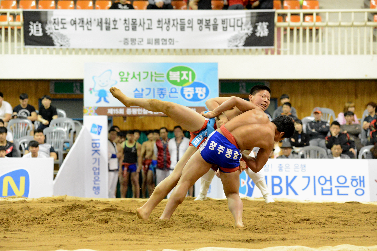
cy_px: 126
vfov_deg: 10.1
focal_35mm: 135
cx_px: 188
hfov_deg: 15.2
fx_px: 1413
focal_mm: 135
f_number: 4.5
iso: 12800
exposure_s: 1/400
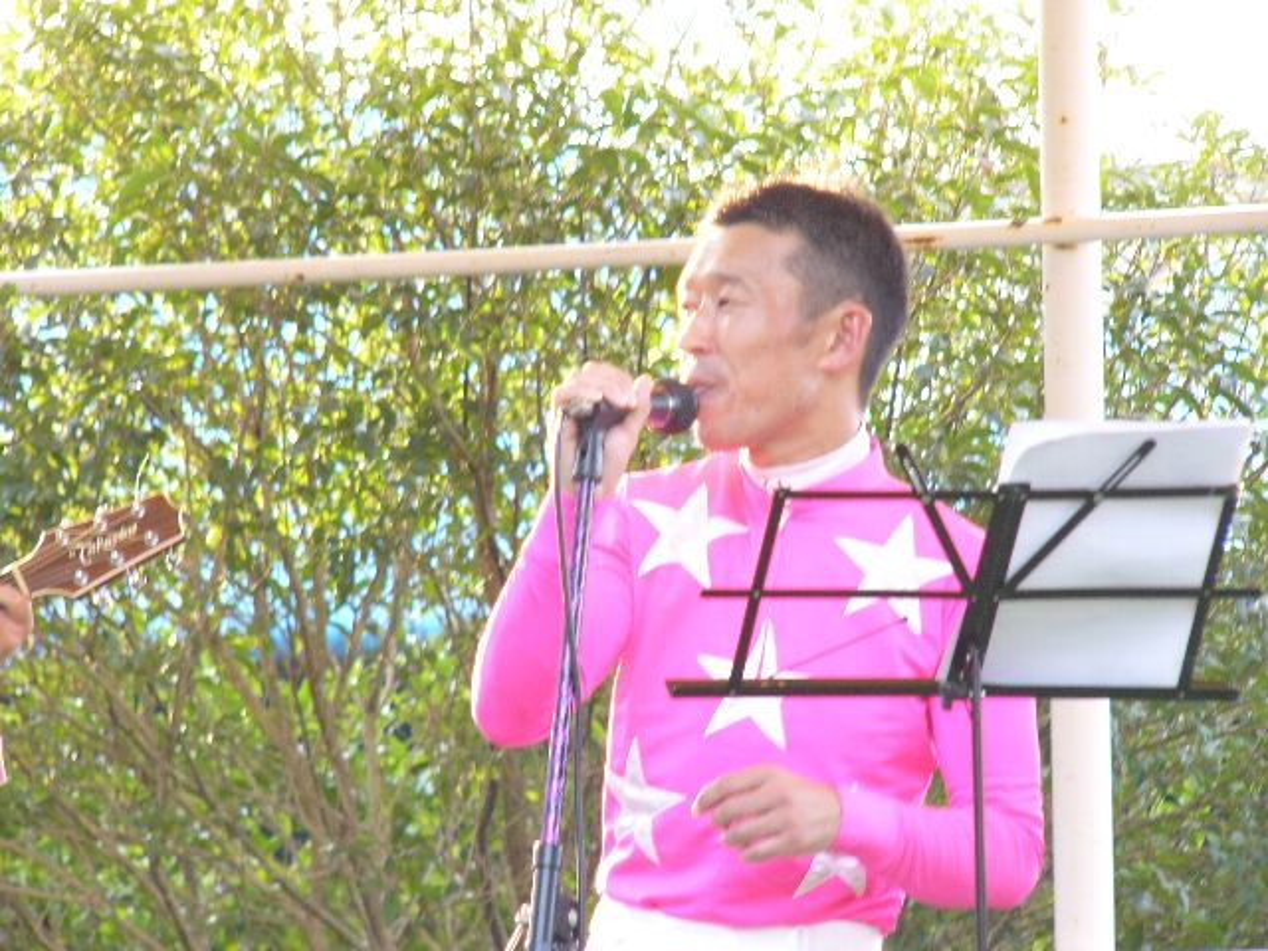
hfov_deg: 7.6
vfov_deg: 5.7
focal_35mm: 259
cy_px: 476
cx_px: 634
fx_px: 9487
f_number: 2.8
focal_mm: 43.1
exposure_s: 1/30
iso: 75
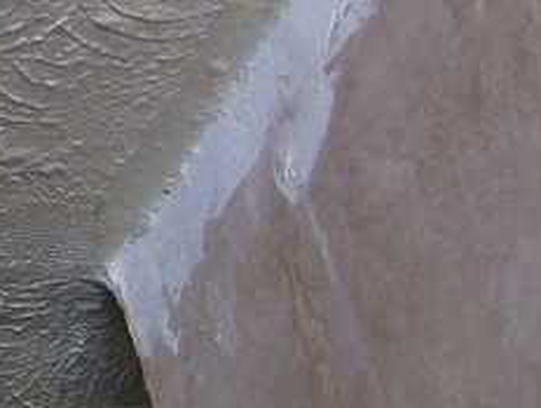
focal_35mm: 156
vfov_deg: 9.0
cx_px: -541
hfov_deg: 11.4
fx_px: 2442
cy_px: -393
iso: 100
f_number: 2.8
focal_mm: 6
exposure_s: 1/100
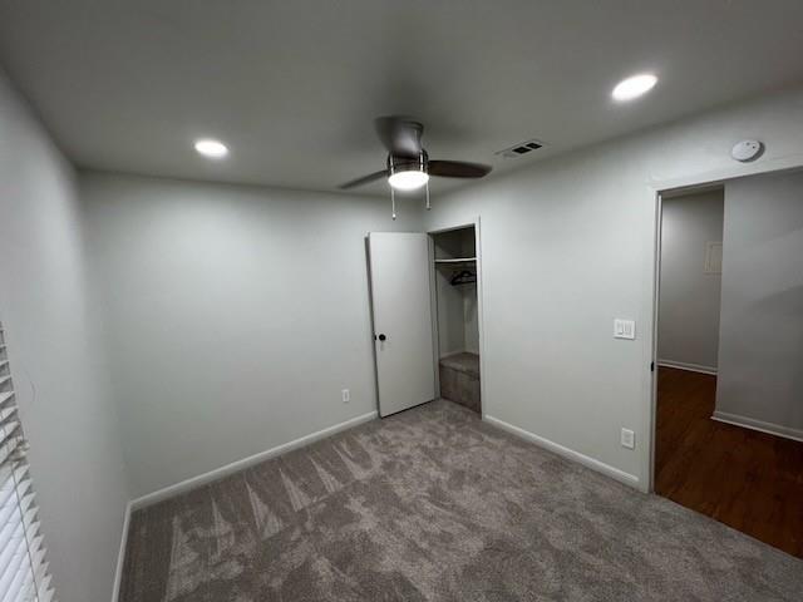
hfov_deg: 106.2
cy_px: 301
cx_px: 402
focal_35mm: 13
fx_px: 302
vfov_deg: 89.9
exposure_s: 1/120
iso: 160
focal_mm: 1.57
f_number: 1.8
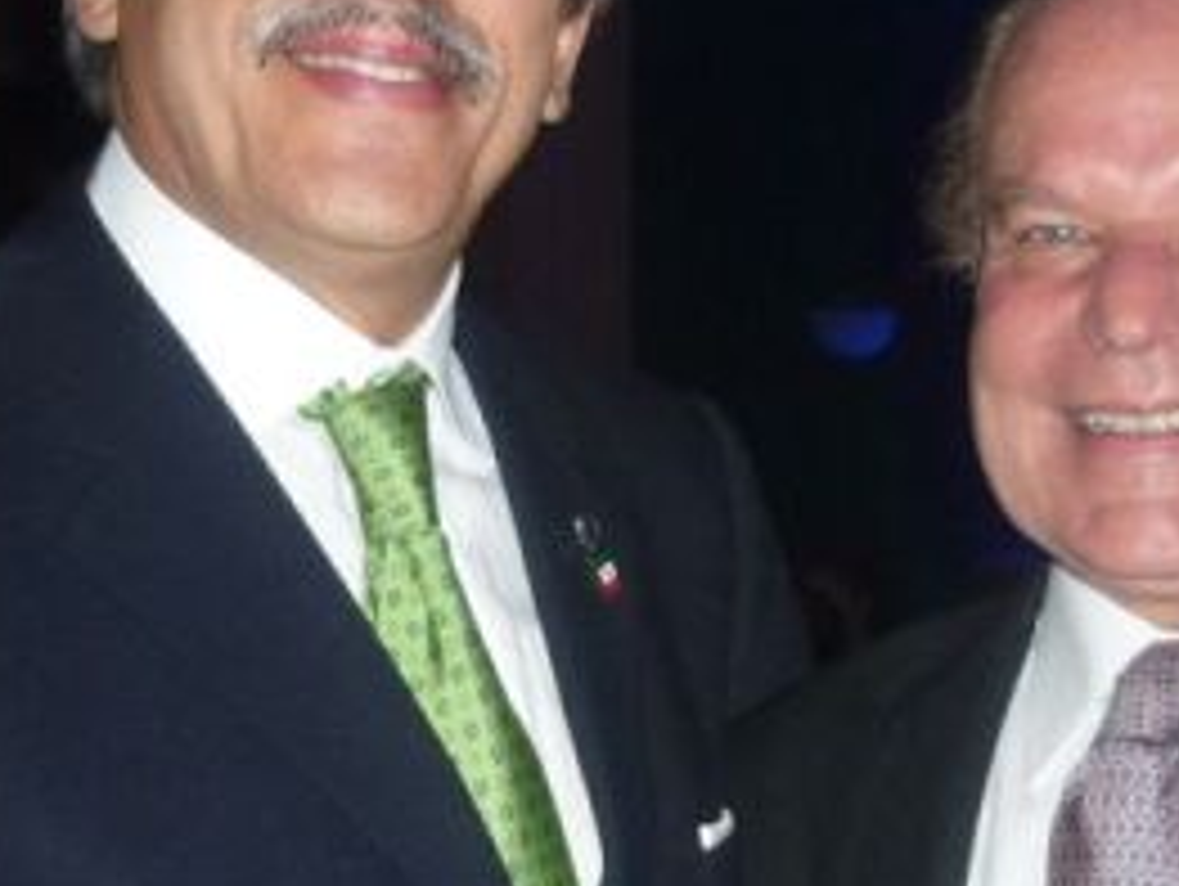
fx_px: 2966
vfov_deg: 17.0
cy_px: 337
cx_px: 711
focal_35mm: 87
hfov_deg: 22.4
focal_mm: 5.5
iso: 100
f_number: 2.8
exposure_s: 1/30
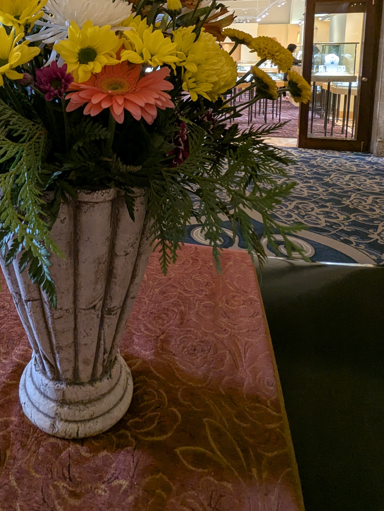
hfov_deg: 50.7
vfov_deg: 61.3
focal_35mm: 26
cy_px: 97
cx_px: 92
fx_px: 384
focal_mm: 2.35
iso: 179
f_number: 2.2
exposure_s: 1/40
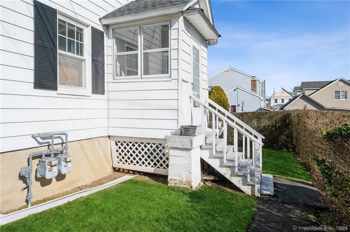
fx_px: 233
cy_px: 116
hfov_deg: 73.8
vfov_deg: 53.0
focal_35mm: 24
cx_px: 175
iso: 200
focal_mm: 24
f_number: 11
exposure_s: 1/250
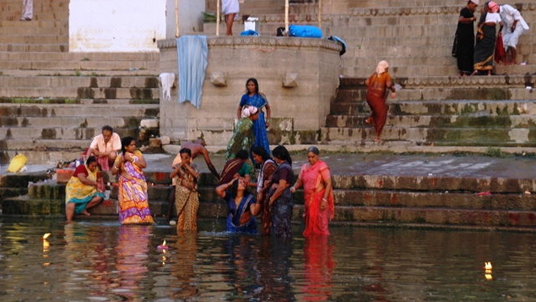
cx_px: 267
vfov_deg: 10.6
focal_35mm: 114
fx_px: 1620
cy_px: 135
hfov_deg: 18.8
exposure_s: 1/100
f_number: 5.6
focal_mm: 72
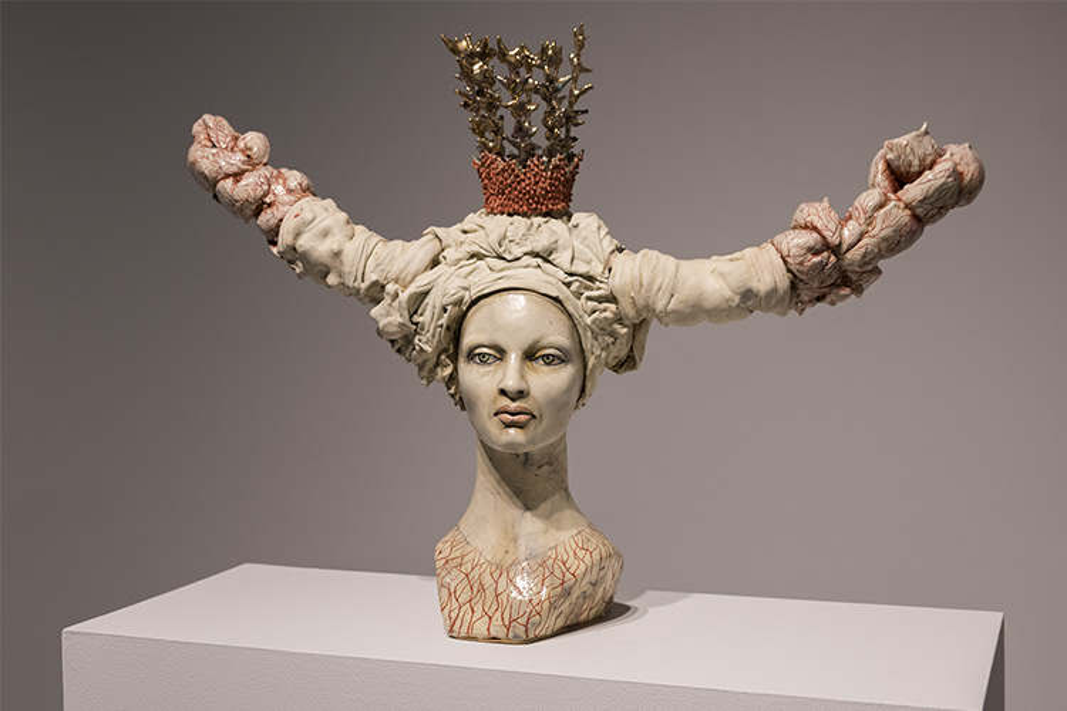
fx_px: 1363
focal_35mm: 46
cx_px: 534
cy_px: 356
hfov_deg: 42.7
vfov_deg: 29.2
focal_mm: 46
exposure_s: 1/160
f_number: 4.5
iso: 800
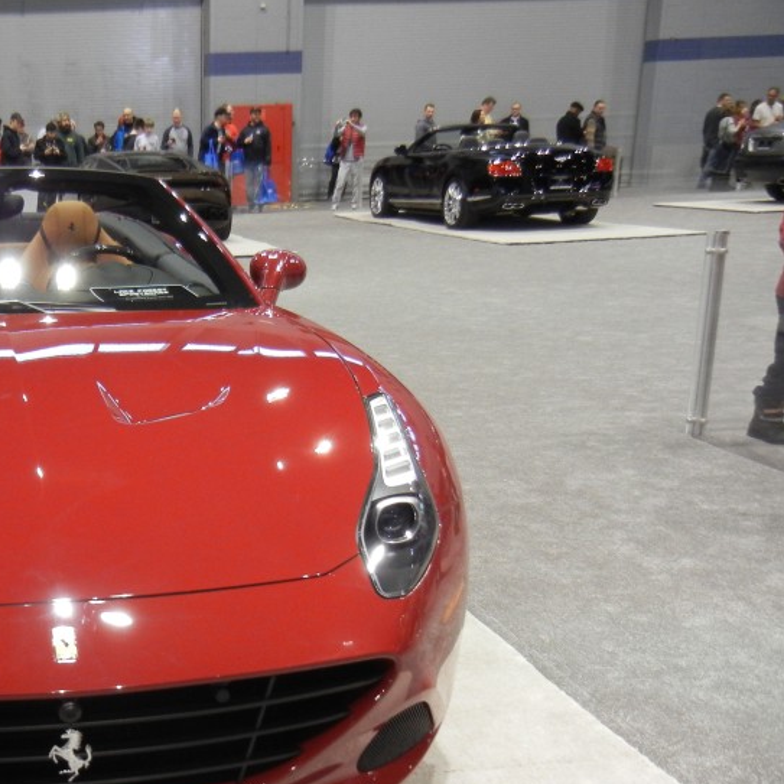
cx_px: 46
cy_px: 526
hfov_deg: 32.0
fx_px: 1281
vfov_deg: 33.7
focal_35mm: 50
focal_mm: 5.4
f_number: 3.5
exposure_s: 1/50.1
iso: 400
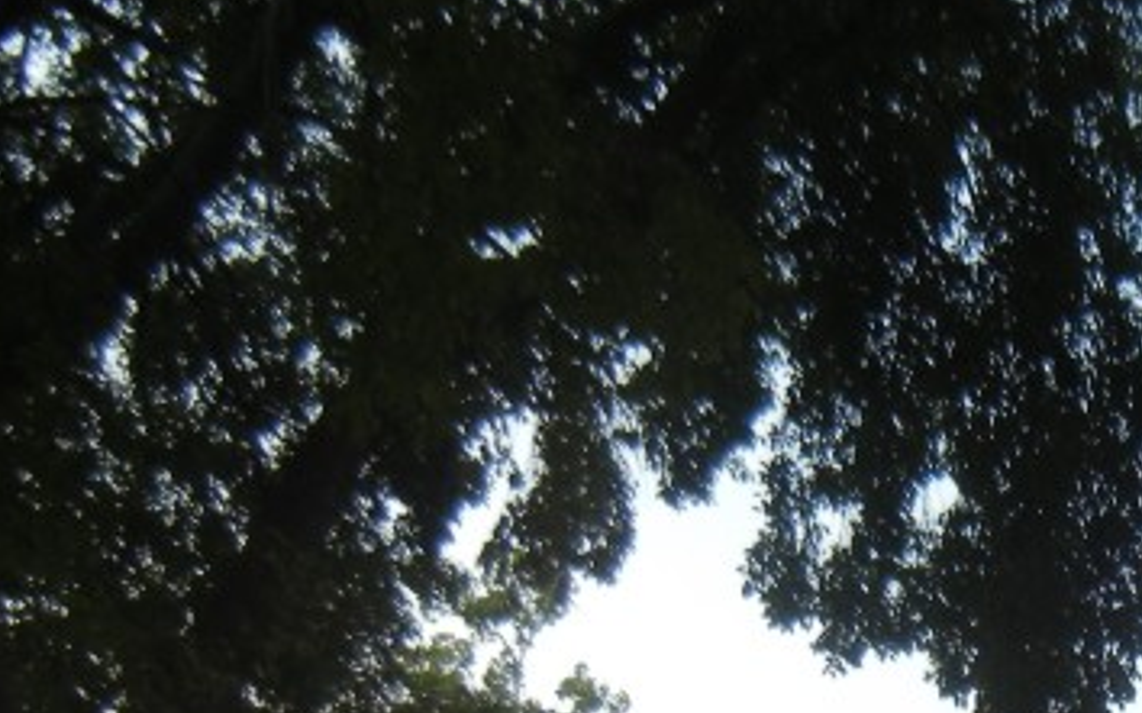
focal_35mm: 92
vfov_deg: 13.2
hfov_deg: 20.9
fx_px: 2862
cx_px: 1416
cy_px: 1142
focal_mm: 5.4
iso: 160
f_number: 3.5
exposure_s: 1/220
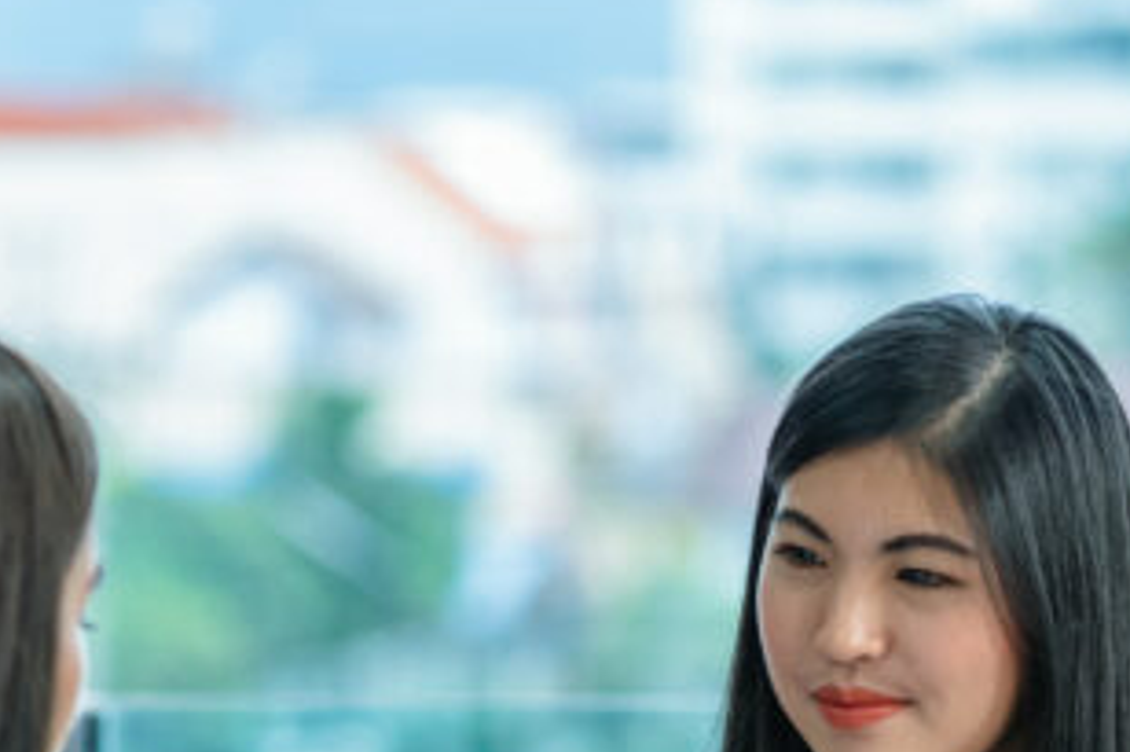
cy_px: 1172
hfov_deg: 7.3
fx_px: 8878
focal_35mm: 283
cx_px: 305
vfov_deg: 4.8
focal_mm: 85
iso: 400
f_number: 2.5
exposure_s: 1/160
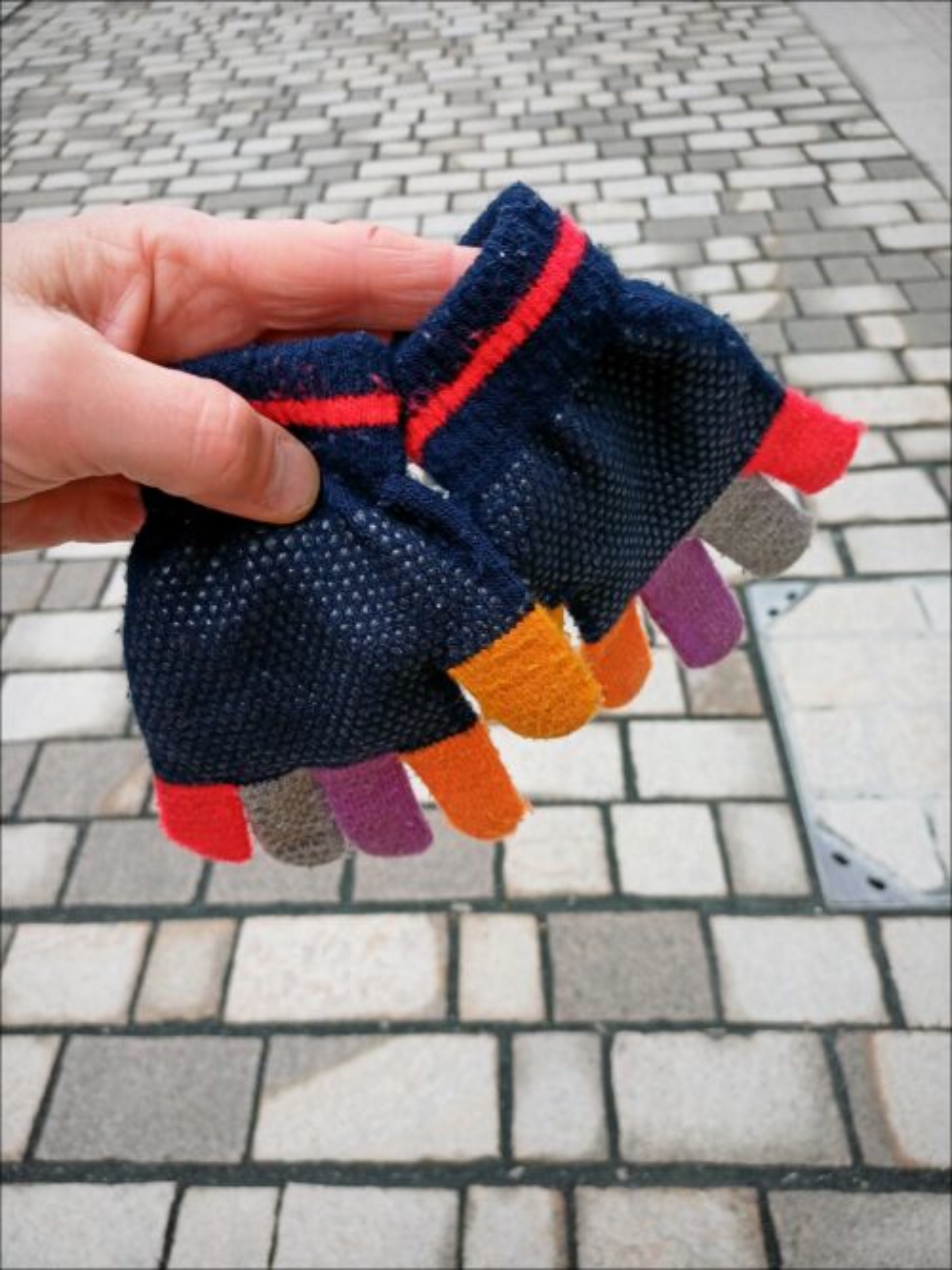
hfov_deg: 54.9
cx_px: 476
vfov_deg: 69.4
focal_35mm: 25
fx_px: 917
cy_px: 635
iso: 64
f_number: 1.8
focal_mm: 4.65
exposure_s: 1/50
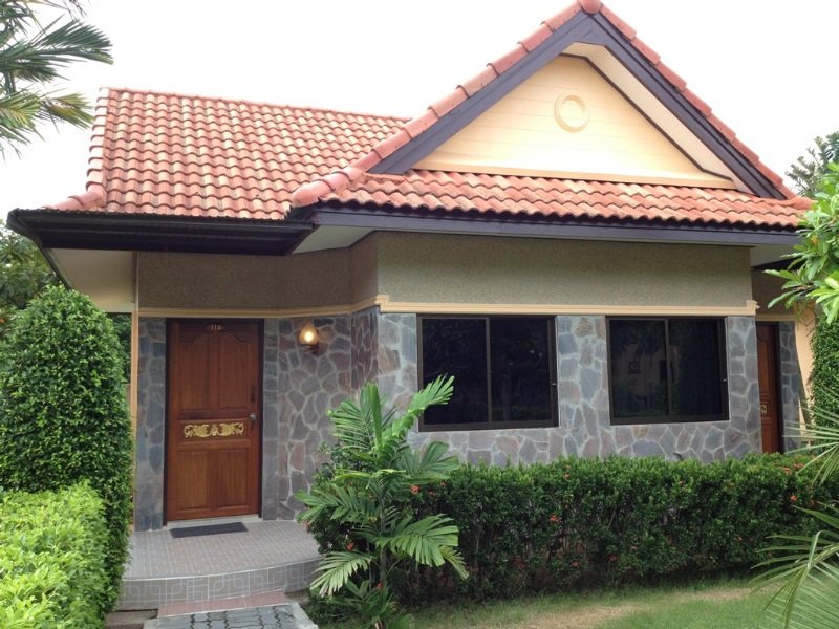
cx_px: 420
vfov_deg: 40.7
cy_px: 314
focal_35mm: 35
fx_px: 848
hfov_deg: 52.6
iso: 64
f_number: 2.4
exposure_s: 1/218
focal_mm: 4.28
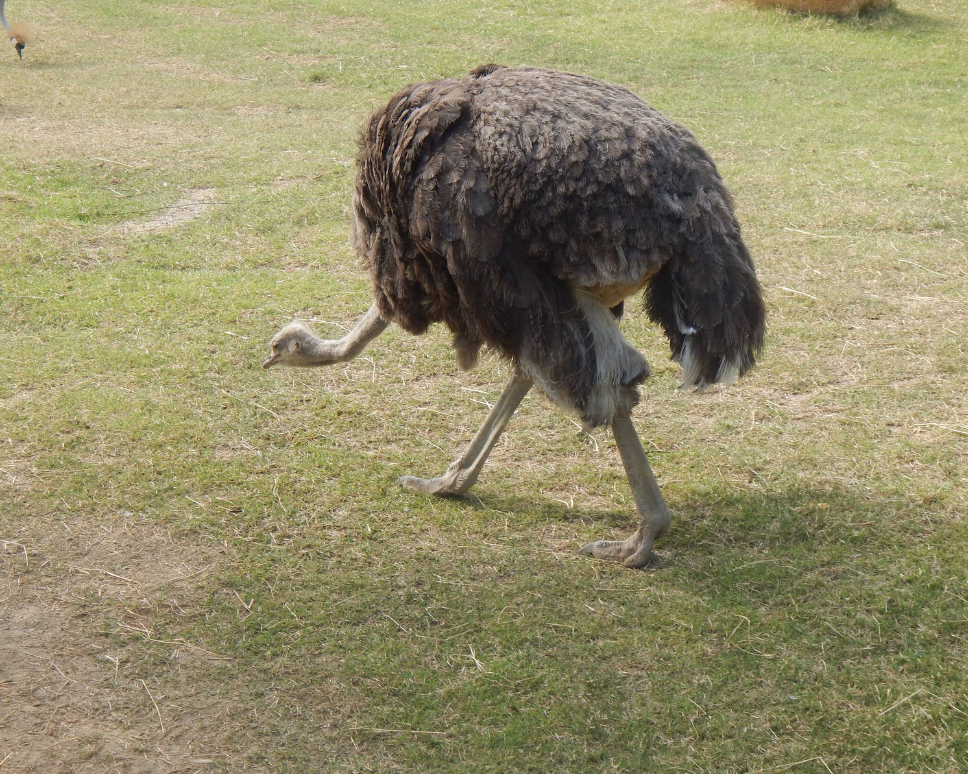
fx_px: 2549
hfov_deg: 21.5
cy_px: 386
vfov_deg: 17.3
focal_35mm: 89
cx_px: 516
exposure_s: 1/250
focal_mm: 15.3
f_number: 4.3
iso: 125
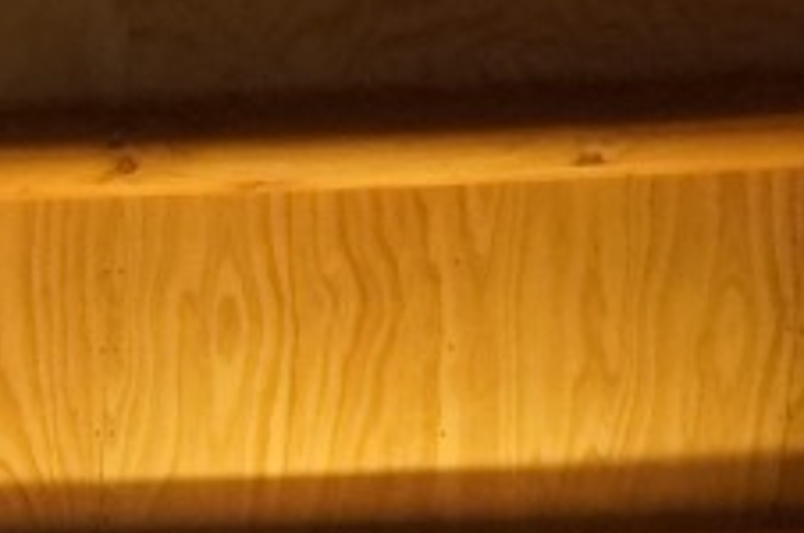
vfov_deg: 6.3
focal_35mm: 205
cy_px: 1482
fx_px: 4563
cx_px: -847
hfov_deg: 9.4
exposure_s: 1/160
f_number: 4
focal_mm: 19
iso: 2000
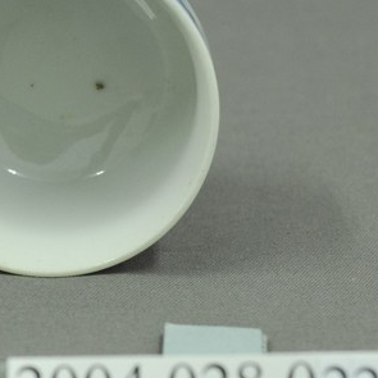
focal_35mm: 166
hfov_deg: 10.5
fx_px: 2051
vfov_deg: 10.5
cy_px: 152
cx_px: 45
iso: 1000
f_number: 8
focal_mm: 60
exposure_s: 1/10
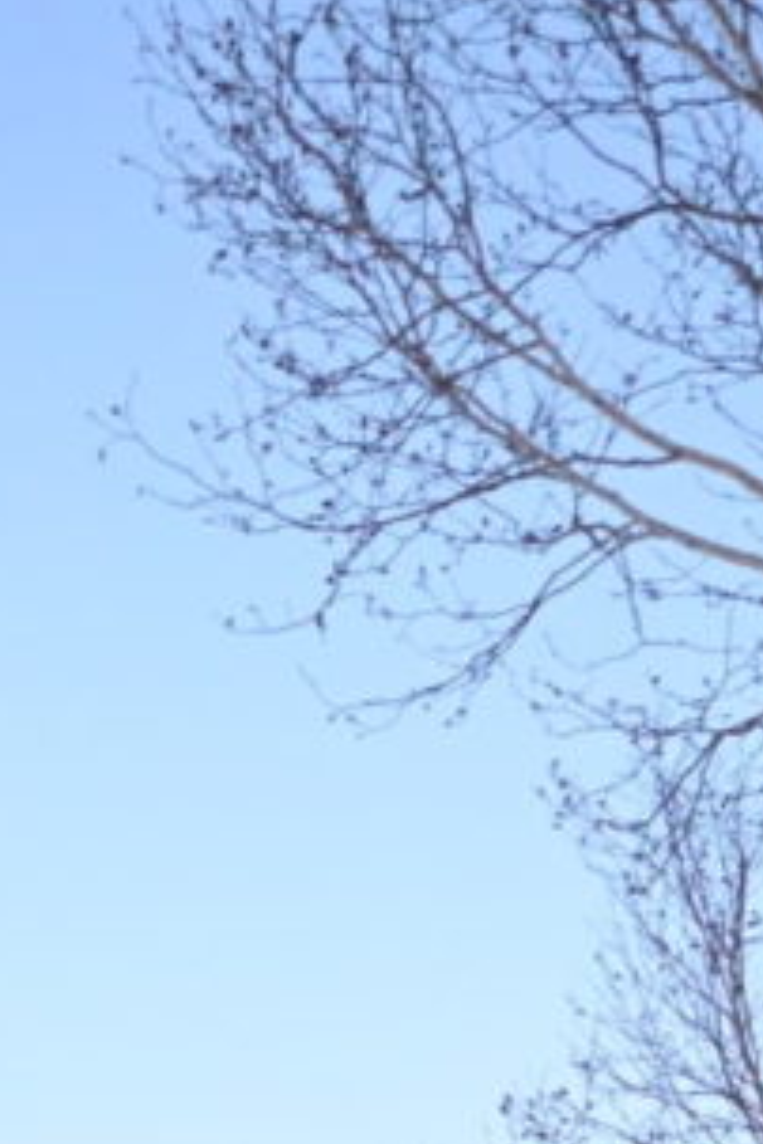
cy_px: 1291
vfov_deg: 23.4
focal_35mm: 81
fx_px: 2575
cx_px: -125
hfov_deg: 16.2
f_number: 3.5
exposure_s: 1/125
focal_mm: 16
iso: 3200
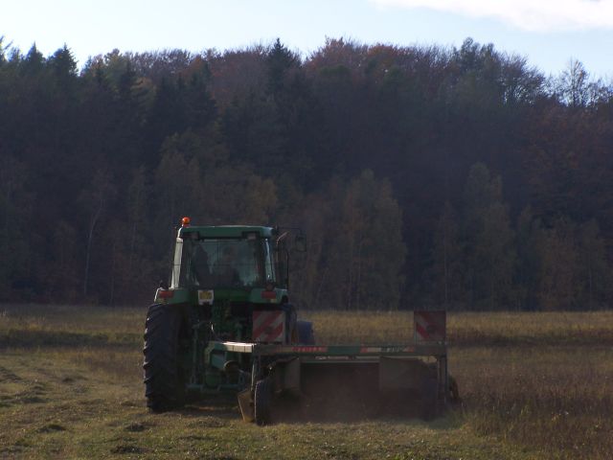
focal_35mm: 169
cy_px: 230
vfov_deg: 8.8
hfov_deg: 11.7
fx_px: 2993
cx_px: 306
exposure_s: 1/125
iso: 80
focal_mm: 28
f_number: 8
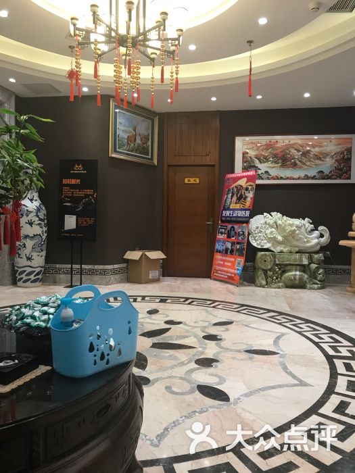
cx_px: 178
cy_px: 236
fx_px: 383
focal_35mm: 28
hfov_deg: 49.7
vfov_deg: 63.4
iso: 32
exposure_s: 1/20
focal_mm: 3.99
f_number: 1.8
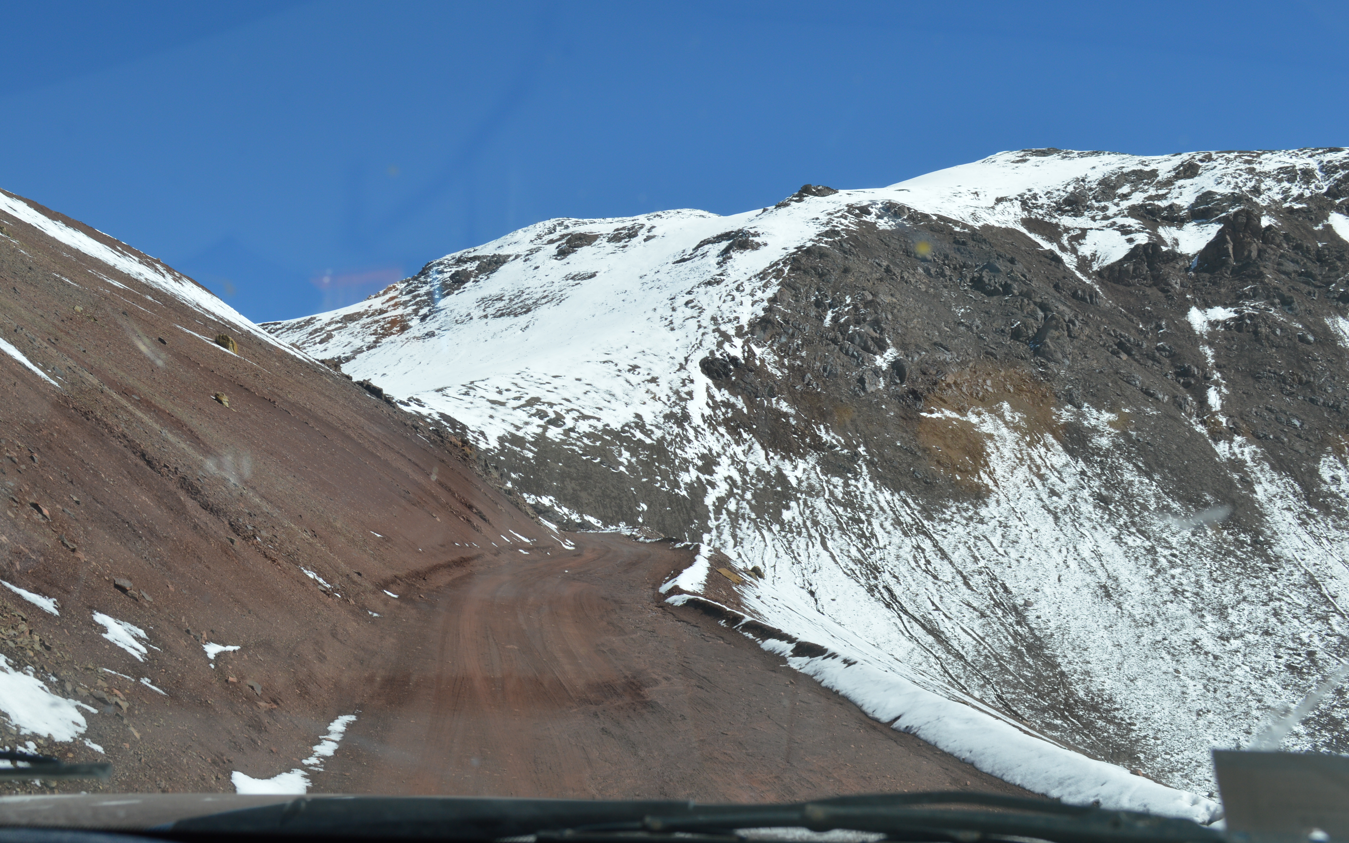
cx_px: 549
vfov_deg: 25.3
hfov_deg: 39.4
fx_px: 1875
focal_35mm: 51
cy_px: 375
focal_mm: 28
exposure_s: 1/320
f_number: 9
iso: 100
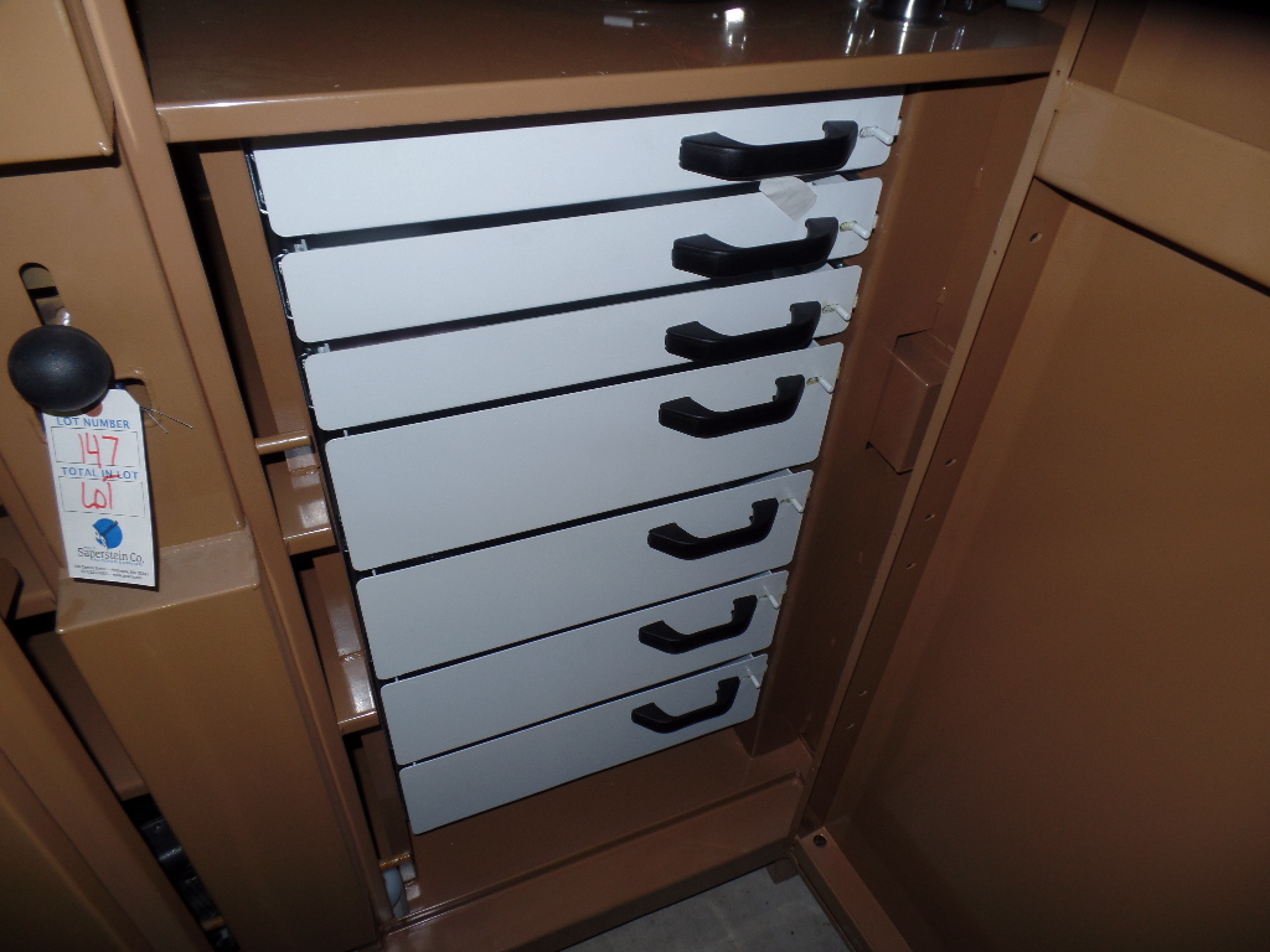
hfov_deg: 73.9
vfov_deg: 58.9
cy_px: 476
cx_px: 635
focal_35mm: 23
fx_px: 844
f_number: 2.8
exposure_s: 1/30
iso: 100
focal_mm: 4.1
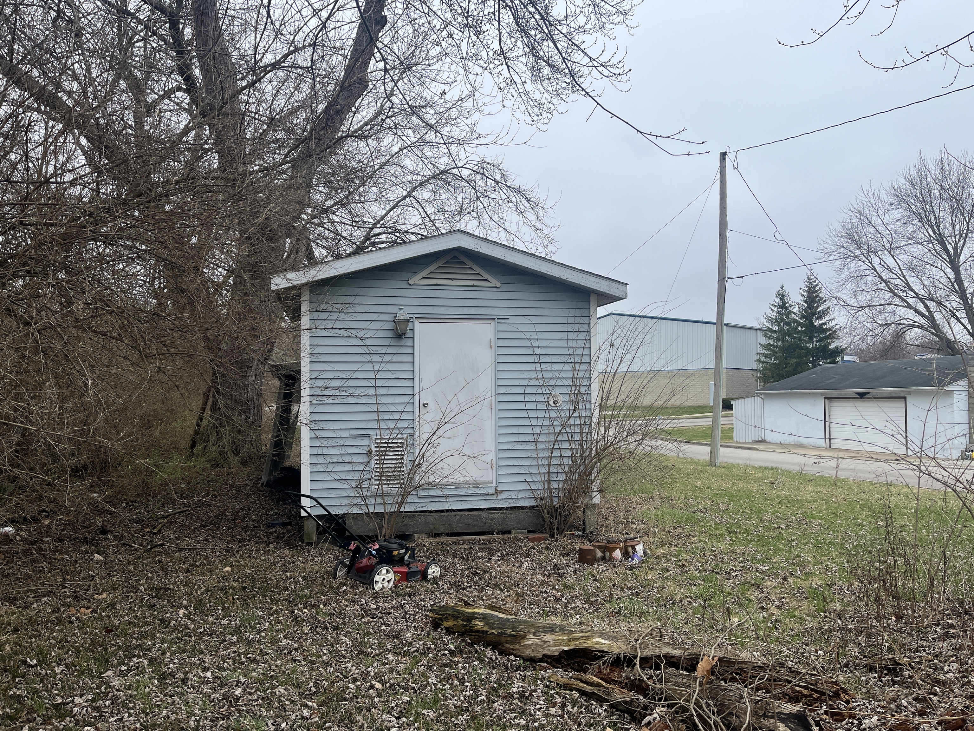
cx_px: 487
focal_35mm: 26
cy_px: 366
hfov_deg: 67.3
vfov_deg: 53.1
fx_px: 732
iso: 50
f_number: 1.6
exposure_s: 1/1458
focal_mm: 5.1
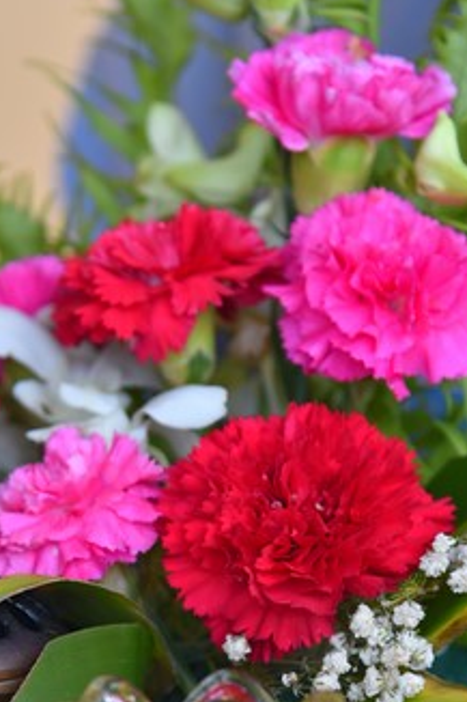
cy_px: 612
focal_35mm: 239
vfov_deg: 8.6
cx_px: 68
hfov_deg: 5.7
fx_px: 4655
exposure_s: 1/125
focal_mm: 120
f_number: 5
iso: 160
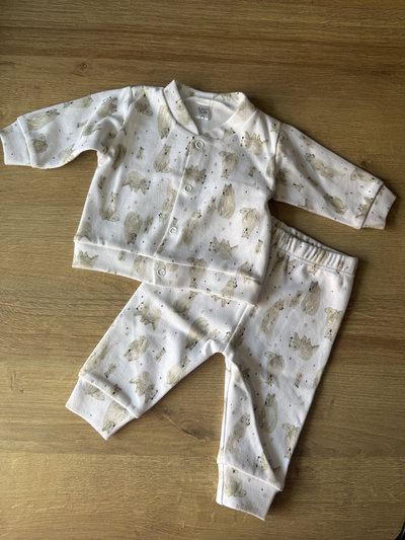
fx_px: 374
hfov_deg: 56.8
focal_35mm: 24
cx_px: 202
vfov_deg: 71.6
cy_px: 270
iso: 64
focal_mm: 6.76
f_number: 1.78
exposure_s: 1/121
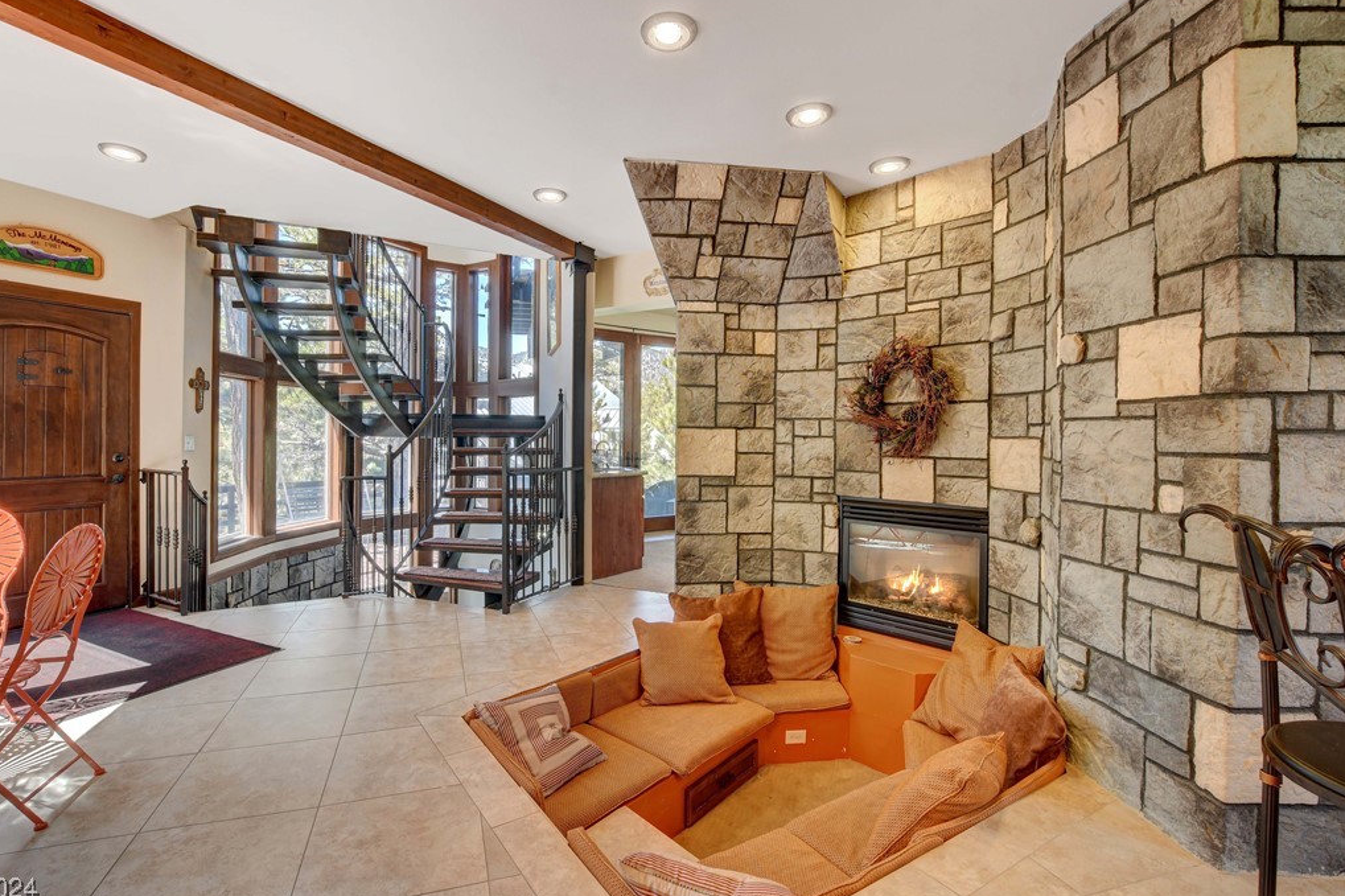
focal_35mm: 16
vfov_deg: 73.7
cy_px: 438
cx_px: 629
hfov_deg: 96.6
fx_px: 598
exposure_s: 1/10
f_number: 9
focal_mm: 10
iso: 400
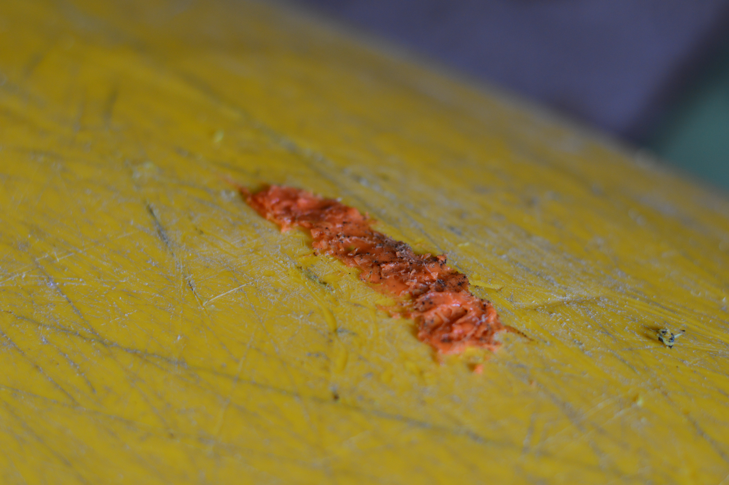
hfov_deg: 27.0
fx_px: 1517
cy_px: 242
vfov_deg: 18.1
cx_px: 364
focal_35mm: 75
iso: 400
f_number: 2.8
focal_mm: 50
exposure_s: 1/125
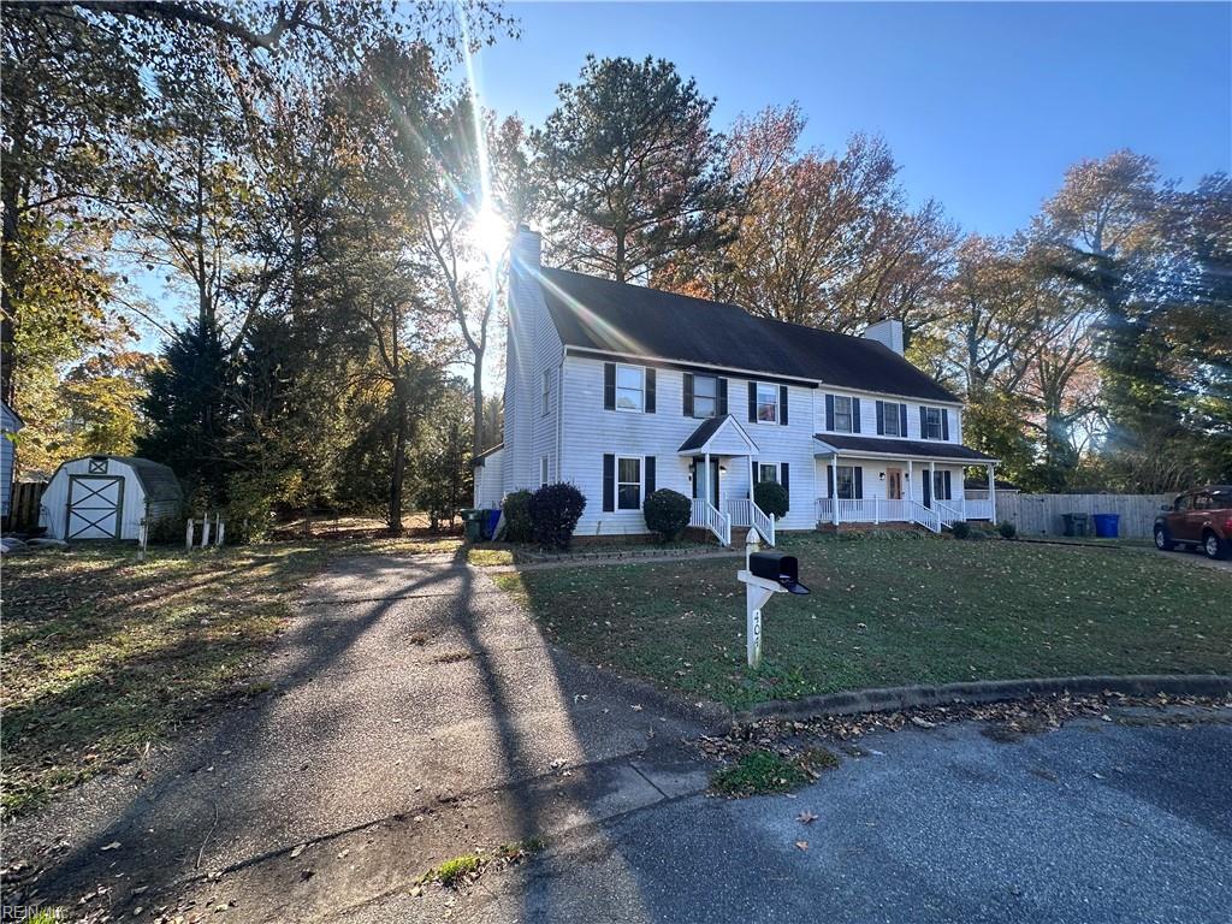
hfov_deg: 102.1
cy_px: 462
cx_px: 616
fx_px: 498
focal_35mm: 14
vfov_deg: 85.7
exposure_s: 1/376
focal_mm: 2.22
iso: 40
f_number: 2.2
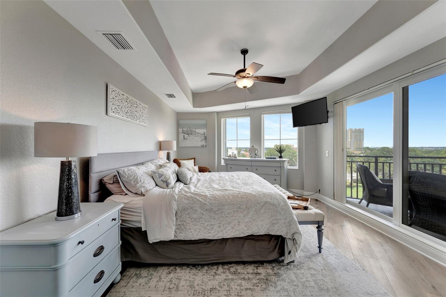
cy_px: 148
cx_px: 223
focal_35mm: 14
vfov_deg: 81.1
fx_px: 173
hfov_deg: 104.3
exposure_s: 1/40
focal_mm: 14
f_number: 9
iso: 400
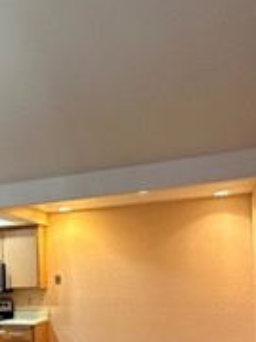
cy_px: 285
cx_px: -94
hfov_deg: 24.6
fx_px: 494
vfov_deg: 36.6
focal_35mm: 50
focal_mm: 2.22
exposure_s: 1/60
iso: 200
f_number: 2.2
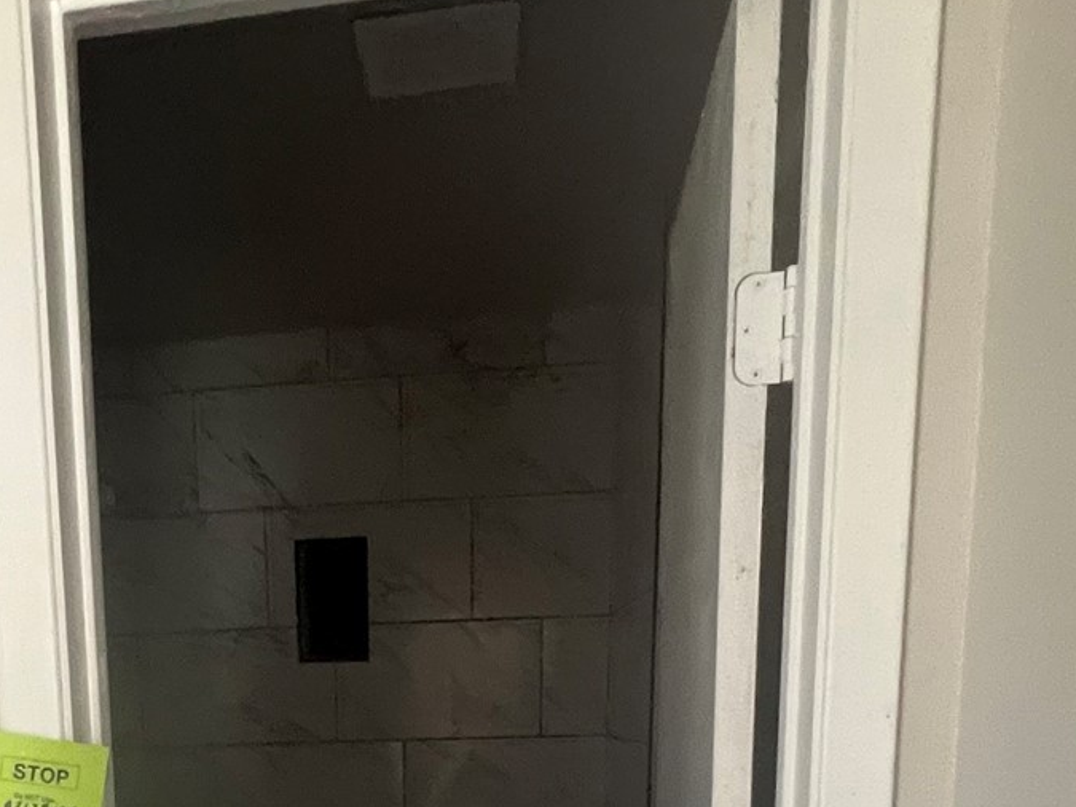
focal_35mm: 37
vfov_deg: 32.9
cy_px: 925
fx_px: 1150
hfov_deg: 48.6
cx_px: 300
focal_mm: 1.57
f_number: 1.8
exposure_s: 1/60
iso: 500
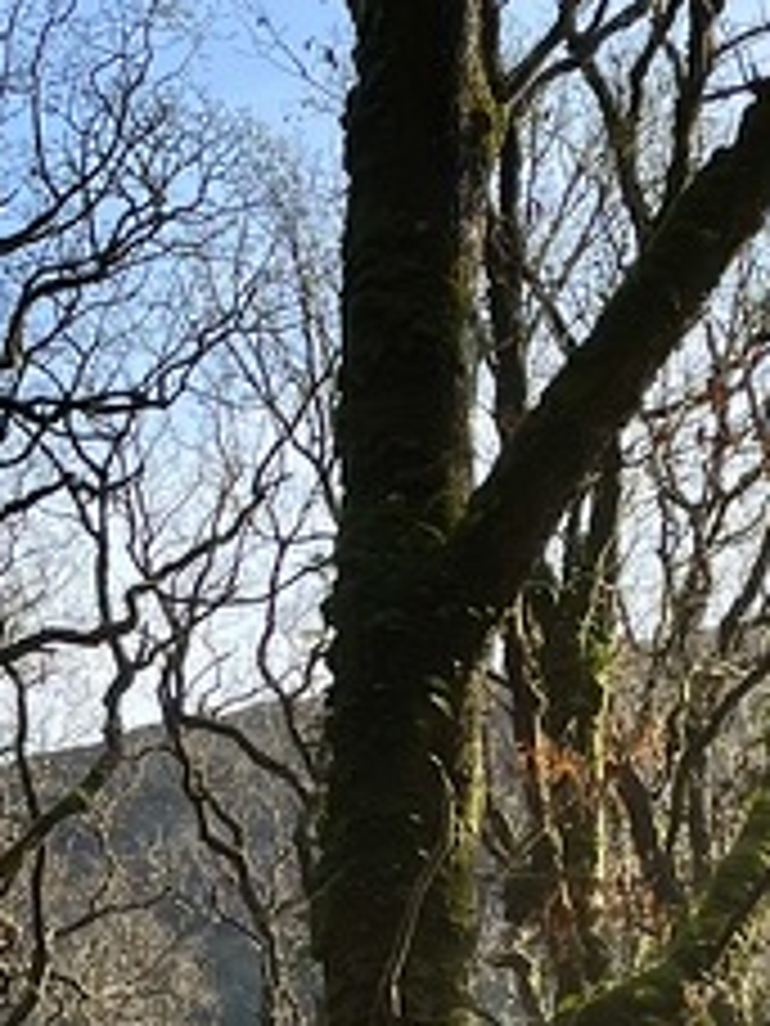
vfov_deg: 16.7
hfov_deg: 12.7
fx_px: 3470
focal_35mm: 117
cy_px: 864
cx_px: 284
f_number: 1.6
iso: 50
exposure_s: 1/878
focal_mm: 5.1
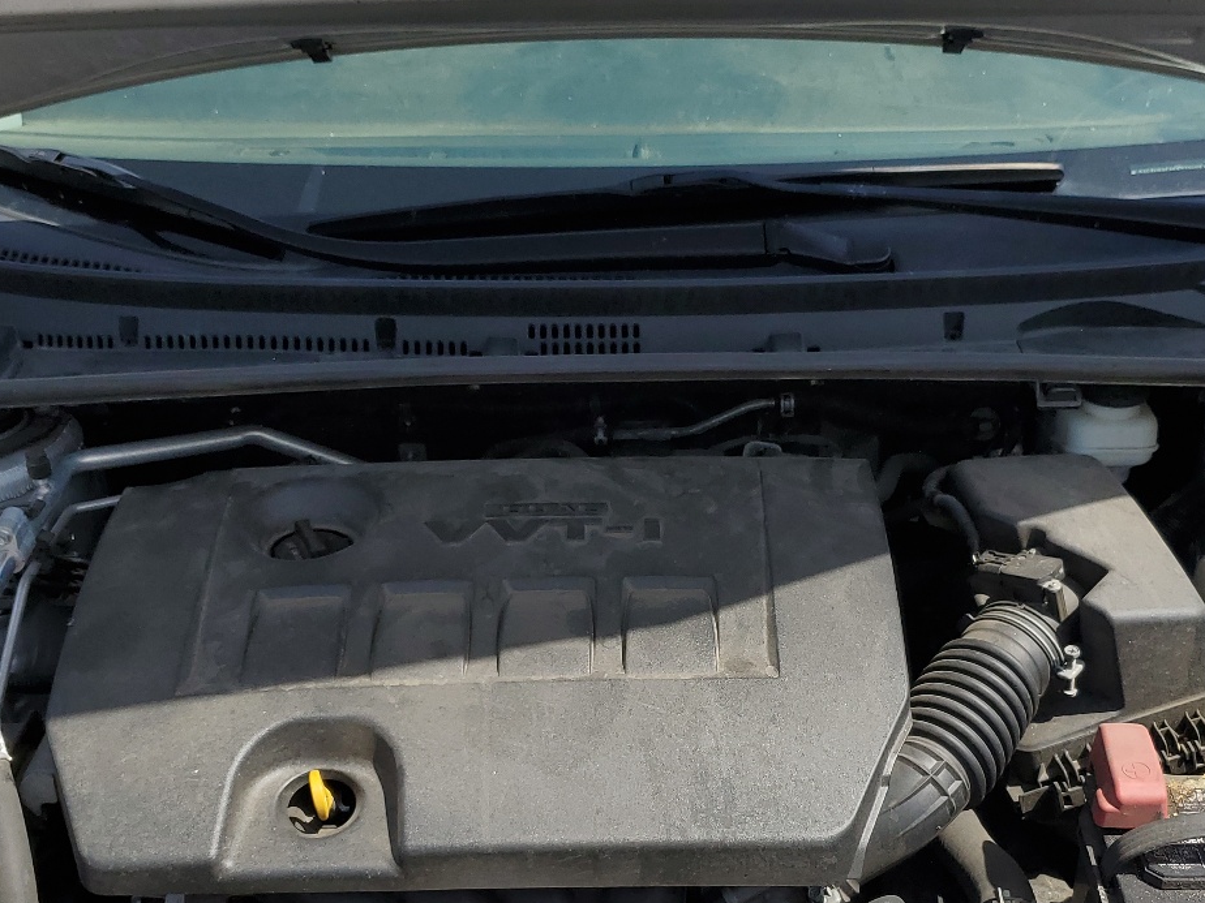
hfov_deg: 42.0
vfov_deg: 31.6
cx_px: 677
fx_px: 1566
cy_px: 688
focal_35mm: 45
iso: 50
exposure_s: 1/3333
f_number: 1.5
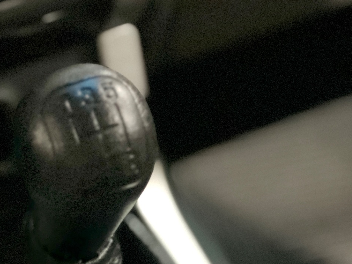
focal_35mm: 156
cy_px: 186
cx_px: 115
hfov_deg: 12.6
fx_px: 1586
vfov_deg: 9.5
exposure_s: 1/15
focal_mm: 9
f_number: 2.8
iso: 2000
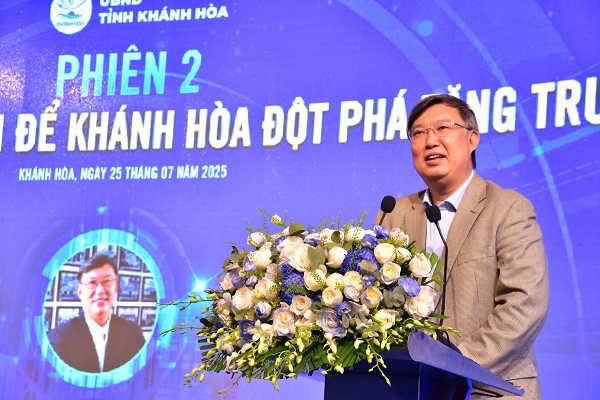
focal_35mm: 85
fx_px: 1417
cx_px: 300
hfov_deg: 23.9
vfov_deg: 16.1
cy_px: 200
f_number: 9
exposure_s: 1/100
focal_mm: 85
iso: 3600
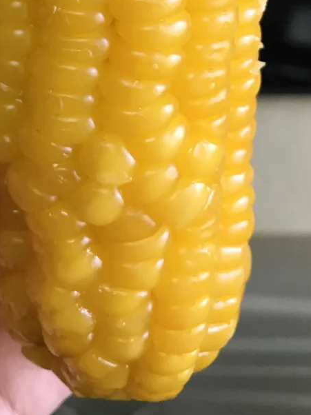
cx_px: 106
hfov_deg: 21.8
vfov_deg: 26.1
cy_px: -73
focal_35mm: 67
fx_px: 803
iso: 40
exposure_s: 1/25
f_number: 1.8
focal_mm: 3.99
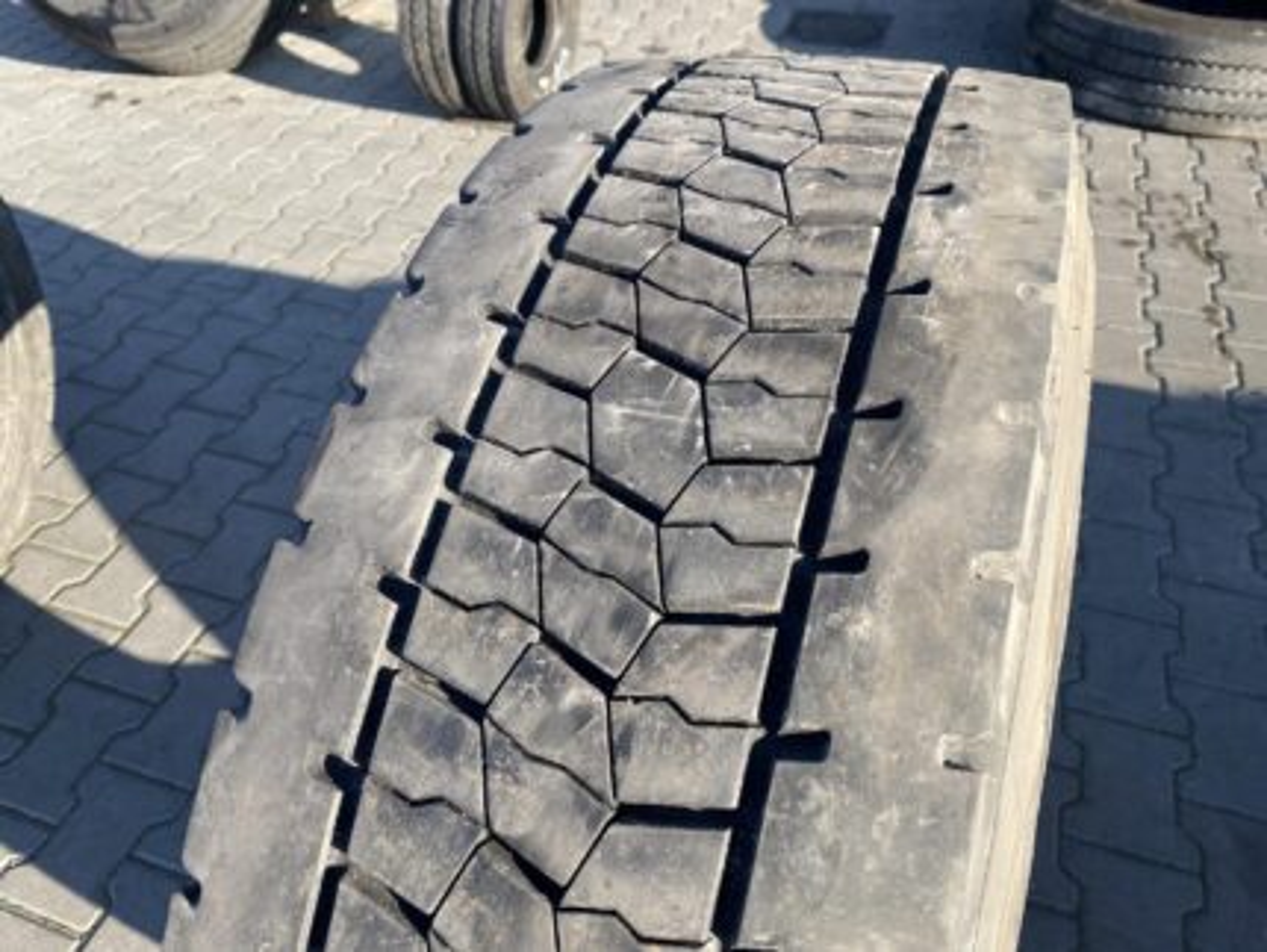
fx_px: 952
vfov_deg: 53.1
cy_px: 476
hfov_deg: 67.3
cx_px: 634
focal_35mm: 26
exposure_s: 1/591
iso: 32
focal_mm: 4.25
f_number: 1.8
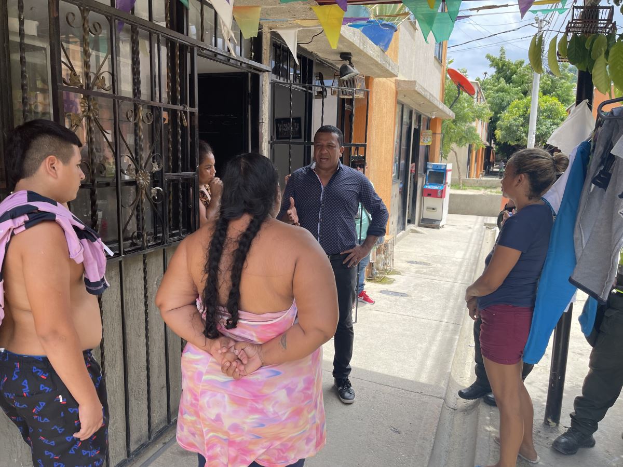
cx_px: 312
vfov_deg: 53.1
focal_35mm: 26
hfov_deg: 67.3
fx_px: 468
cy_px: 234
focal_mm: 5.1
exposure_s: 1/801
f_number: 1.6
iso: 32
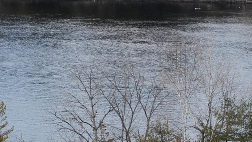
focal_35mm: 176
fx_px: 1176
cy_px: 94
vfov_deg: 6.9
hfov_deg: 12.2
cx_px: 195
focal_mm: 70
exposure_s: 1/800
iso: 800
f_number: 7.1
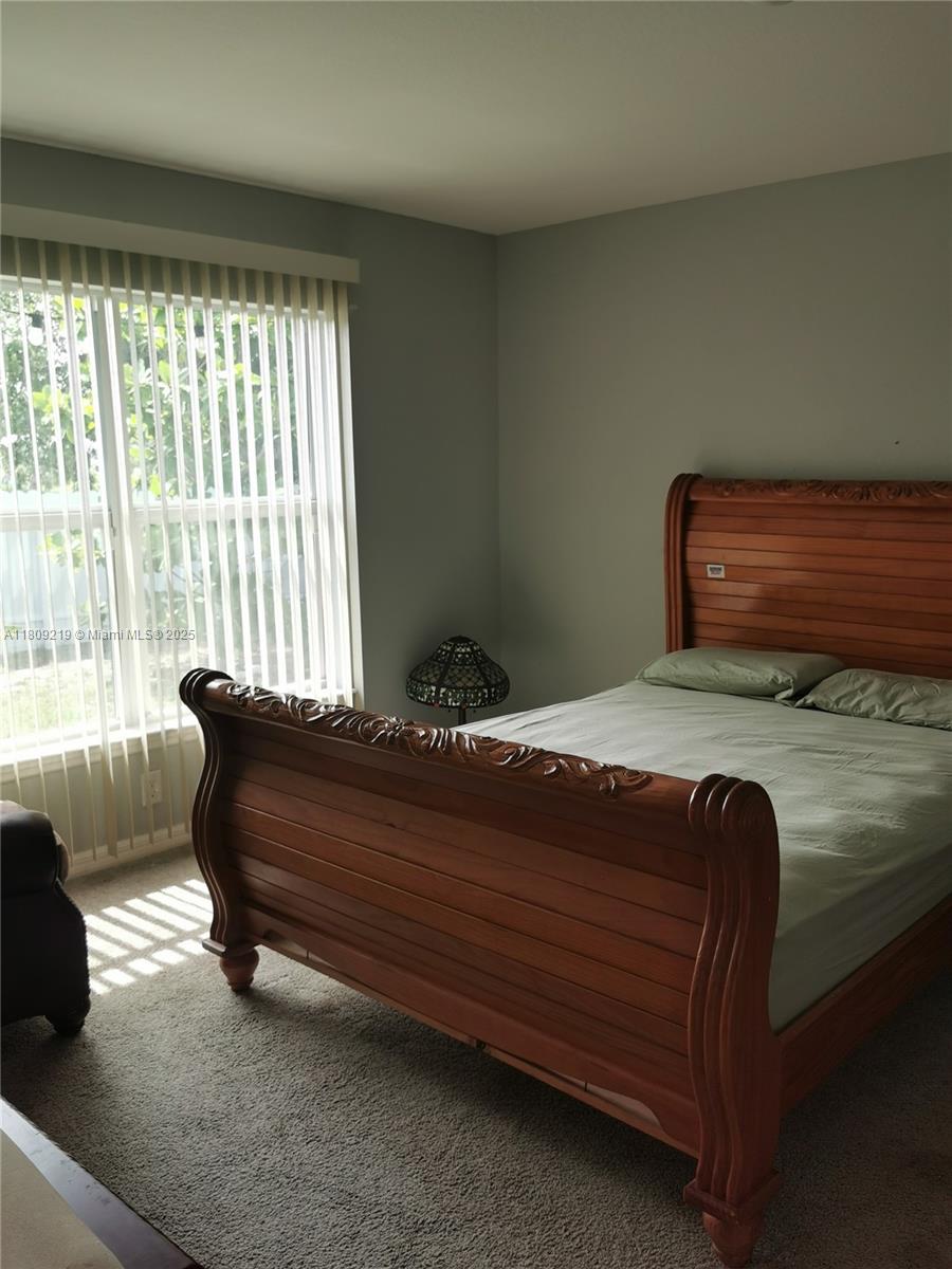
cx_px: 476
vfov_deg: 60.0
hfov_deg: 46.8
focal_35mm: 30
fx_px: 1100
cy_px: 634
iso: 50
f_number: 1.6
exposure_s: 1/249
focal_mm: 5.56
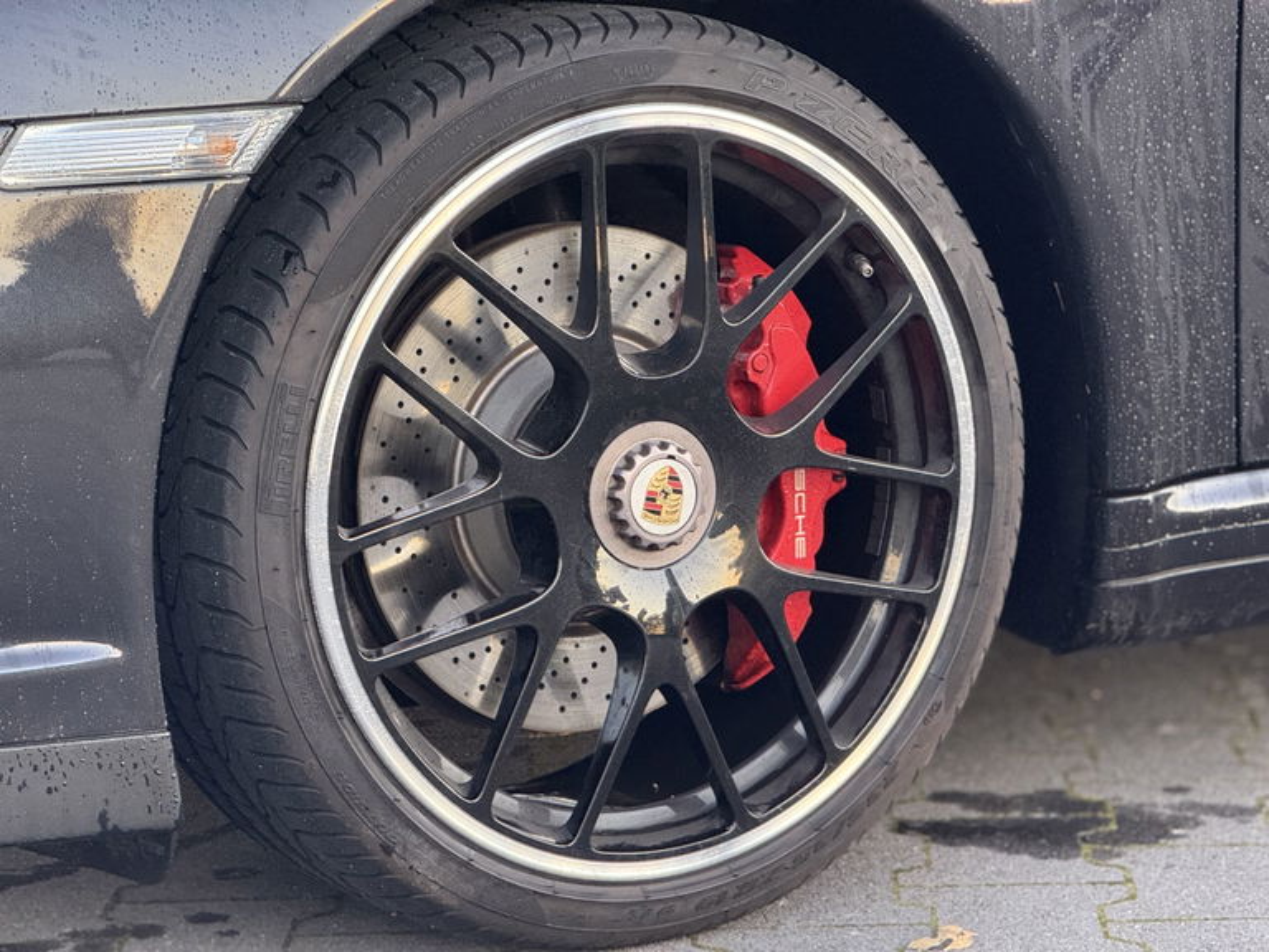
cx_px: 634
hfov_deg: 16.4
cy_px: 476
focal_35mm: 120
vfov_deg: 12.3
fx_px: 4399
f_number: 2.8
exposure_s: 1/60
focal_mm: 15.66
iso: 500
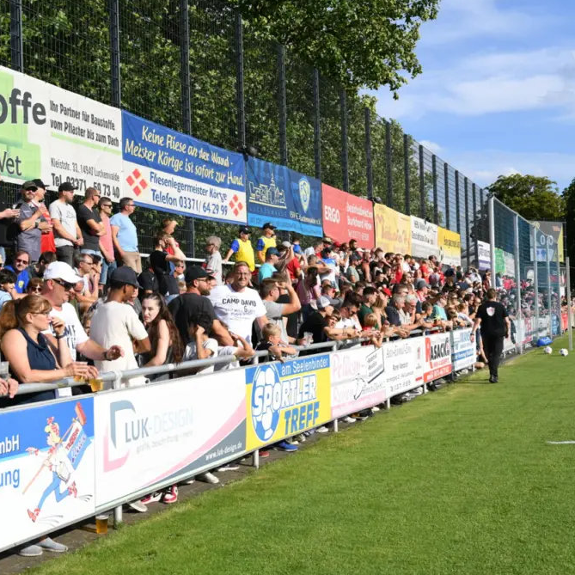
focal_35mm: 52
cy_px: 284
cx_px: 279
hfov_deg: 32.8
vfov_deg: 32.8
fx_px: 977
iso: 100
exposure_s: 1/640
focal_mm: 40
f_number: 5
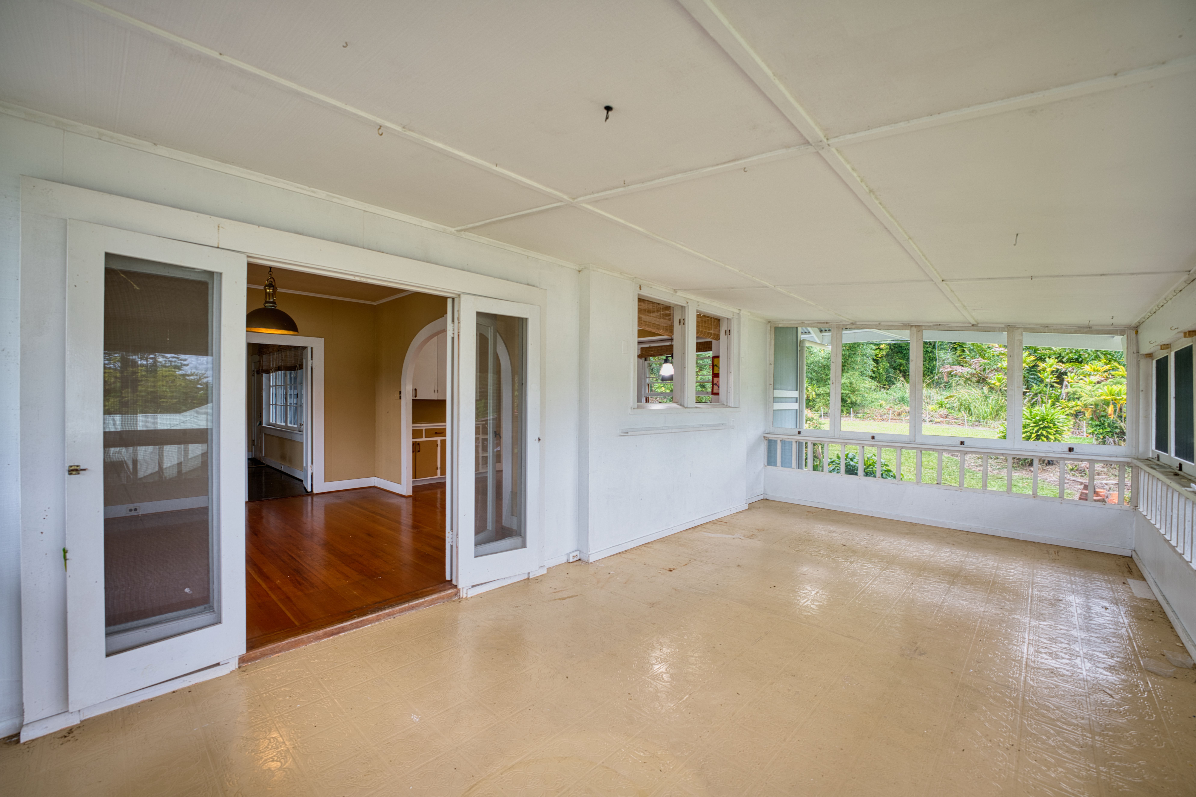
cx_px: 598
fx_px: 485
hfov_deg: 101.9
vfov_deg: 78.9
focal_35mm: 15
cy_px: 398
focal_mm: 14.6
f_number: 4
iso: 50
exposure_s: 1/40
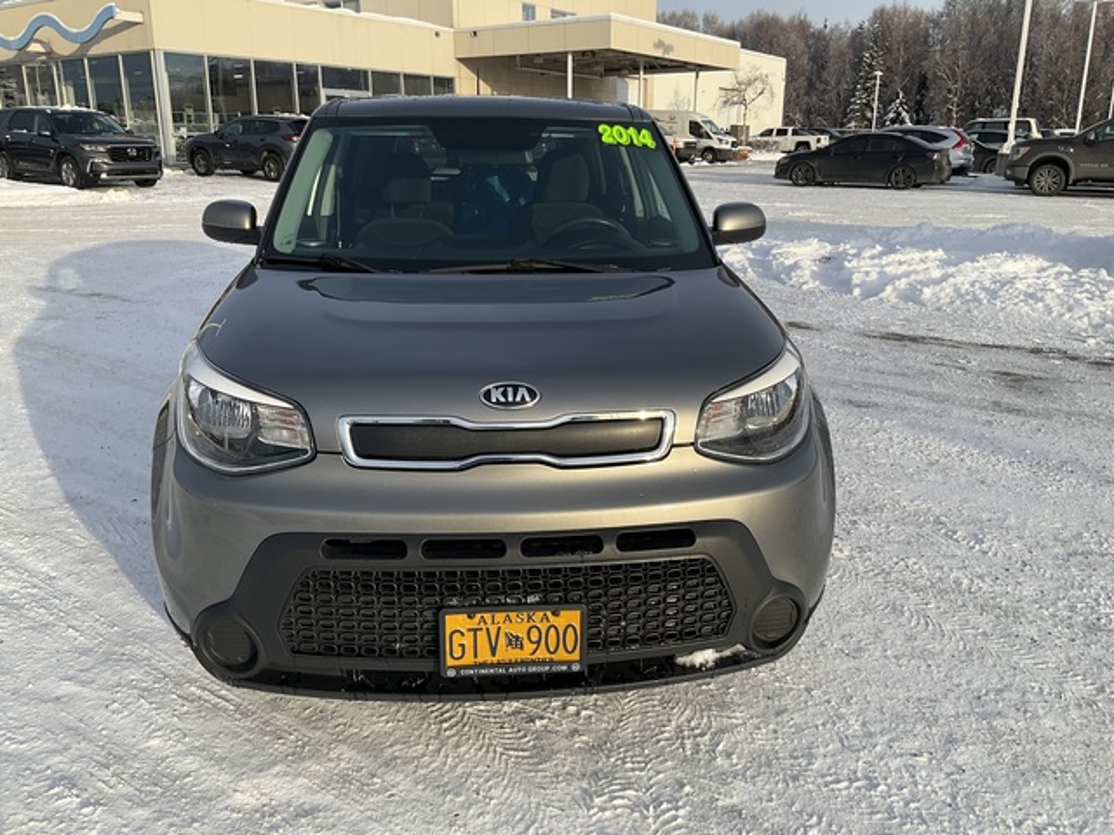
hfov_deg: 61.7
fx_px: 933
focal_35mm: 29
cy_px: 418
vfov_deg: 48.2
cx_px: 557
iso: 25
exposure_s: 1/1015
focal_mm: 3
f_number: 1.8
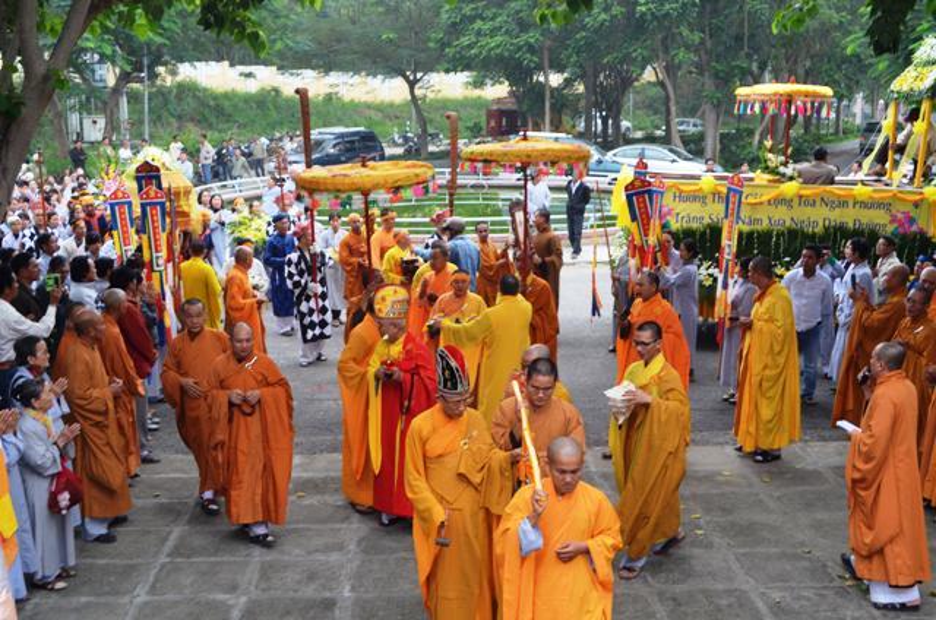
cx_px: 468
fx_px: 1246
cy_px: 310
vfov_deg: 28.0
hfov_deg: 41.2
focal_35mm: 48
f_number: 8
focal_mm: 32
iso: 250
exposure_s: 1/60
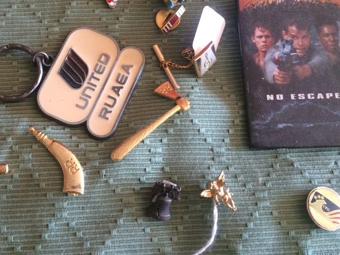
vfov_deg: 28.8
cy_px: 71
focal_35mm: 50
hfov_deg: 37.5
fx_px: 491
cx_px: 96
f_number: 2.2
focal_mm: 4.12
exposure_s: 1/30
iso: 200
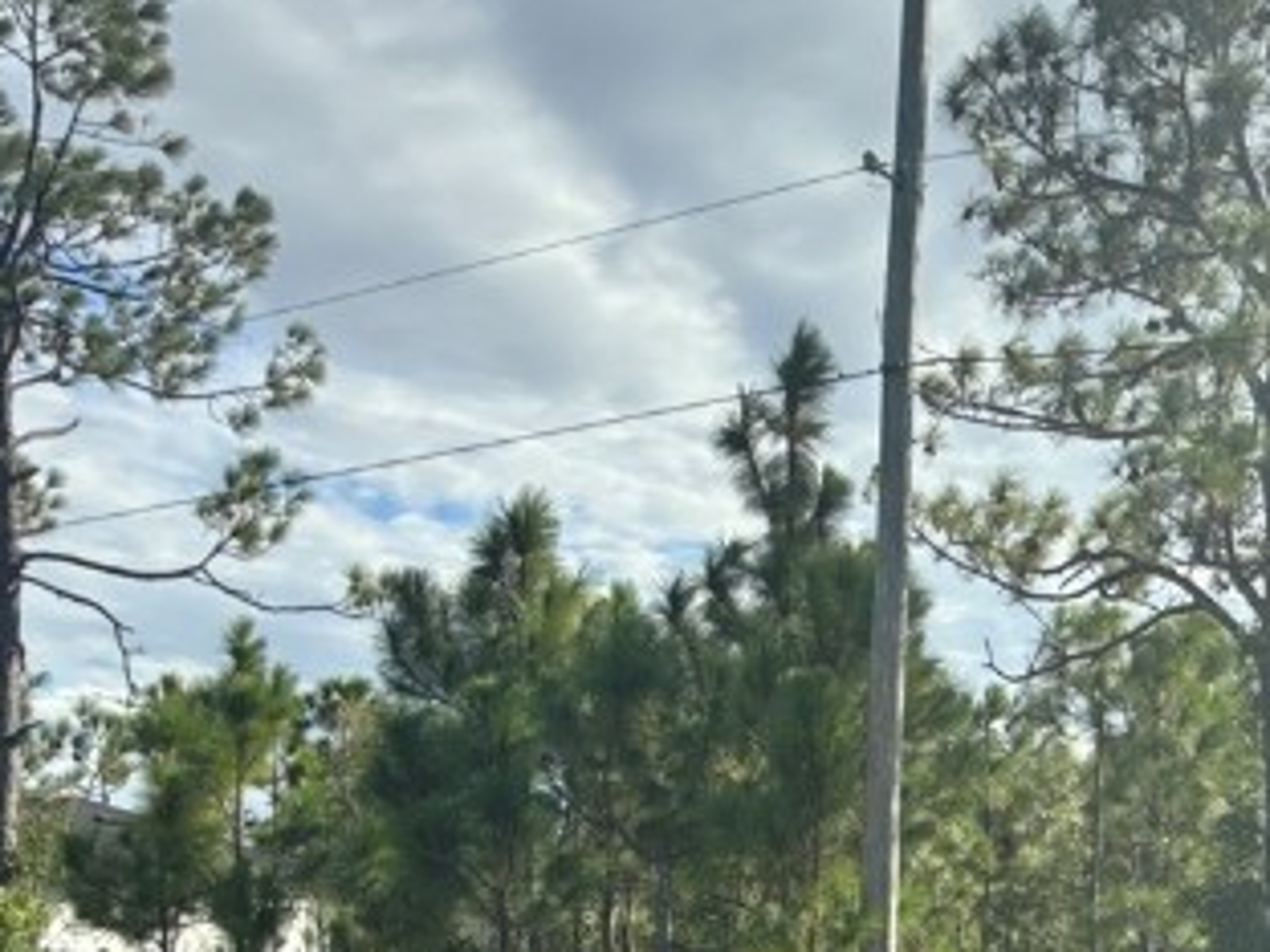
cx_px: 900
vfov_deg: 29.5
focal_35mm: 46
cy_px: 948
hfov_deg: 40.4
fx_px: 1688
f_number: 2.2
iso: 64
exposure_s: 1/2410
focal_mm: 2.22
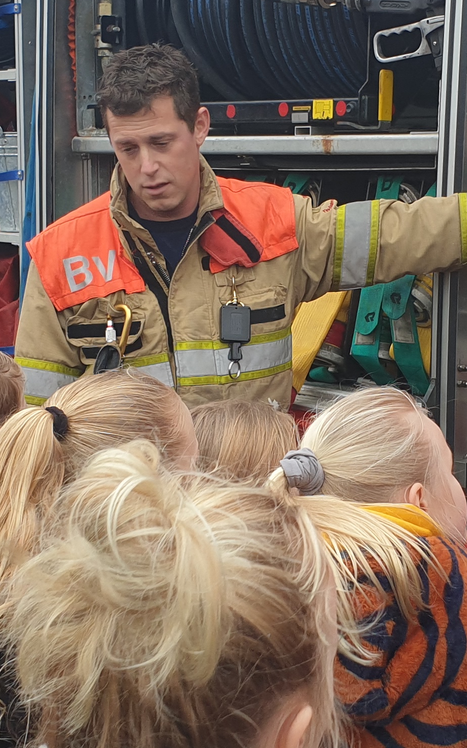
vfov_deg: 27.5
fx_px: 1528
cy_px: 387
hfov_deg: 17.3
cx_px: 347
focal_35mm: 75
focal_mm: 4.3
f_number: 2.4
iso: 50
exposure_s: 1/138
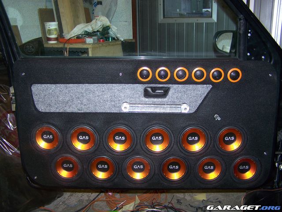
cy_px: 106
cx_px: 141
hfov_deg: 49.0
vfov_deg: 37.7
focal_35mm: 38
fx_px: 310
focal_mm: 6.3
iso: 80
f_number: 2.8
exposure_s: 1/60
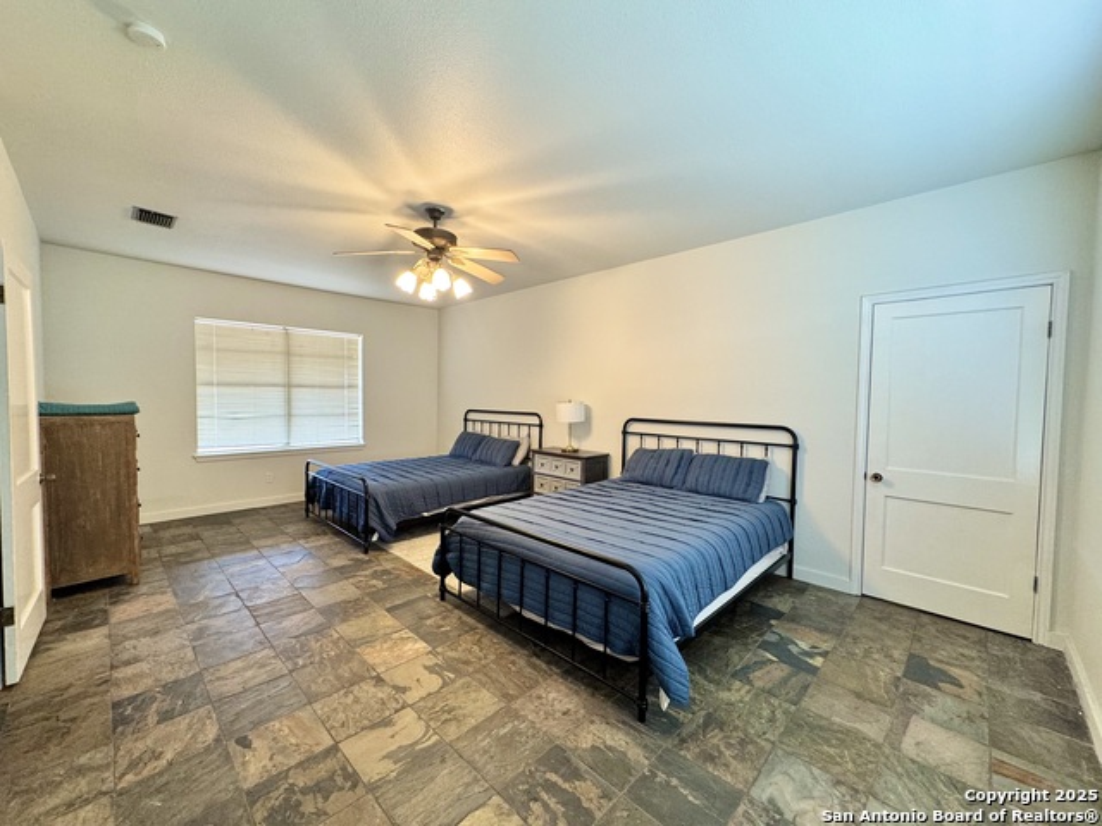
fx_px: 446
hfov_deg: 102.1
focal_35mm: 14
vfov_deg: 85.7
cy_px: 413
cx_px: 551
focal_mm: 2.22
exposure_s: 1/60
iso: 200
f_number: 2.2
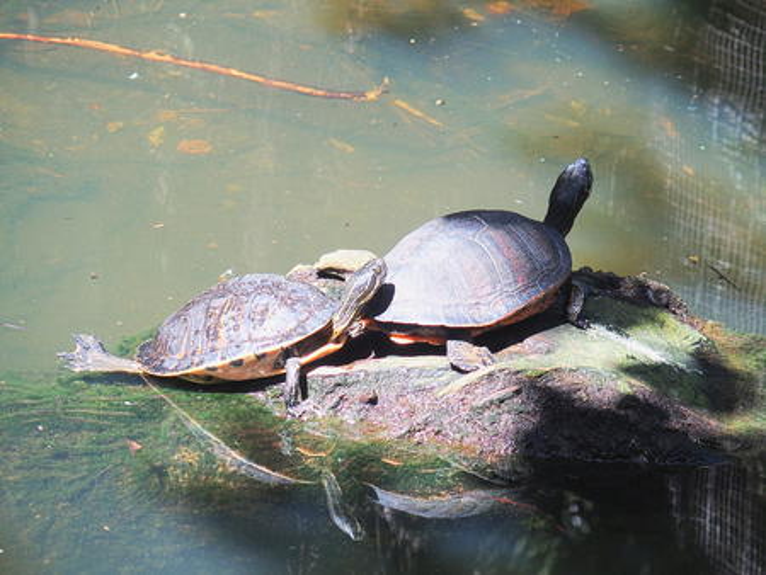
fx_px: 4030
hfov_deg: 10.9
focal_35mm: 182
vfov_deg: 8.2
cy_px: 288
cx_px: 383
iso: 100
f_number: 2.8
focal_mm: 38.6
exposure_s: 1/320
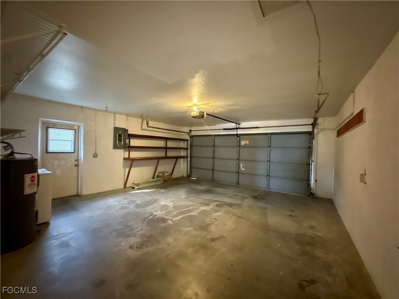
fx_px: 161
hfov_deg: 102.1
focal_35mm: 14
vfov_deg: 85.7
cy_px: 150
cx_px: 200
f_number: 2.2
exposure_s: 1/60
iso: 2000
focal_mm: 2.22
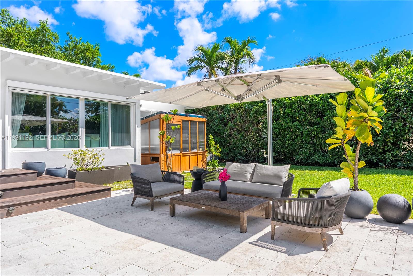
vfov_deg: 55.1
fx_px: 264
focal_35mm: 23
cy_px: 138
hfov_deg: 76.1
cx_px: 206
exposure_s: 1/200
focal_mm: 23
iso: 100
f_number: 8
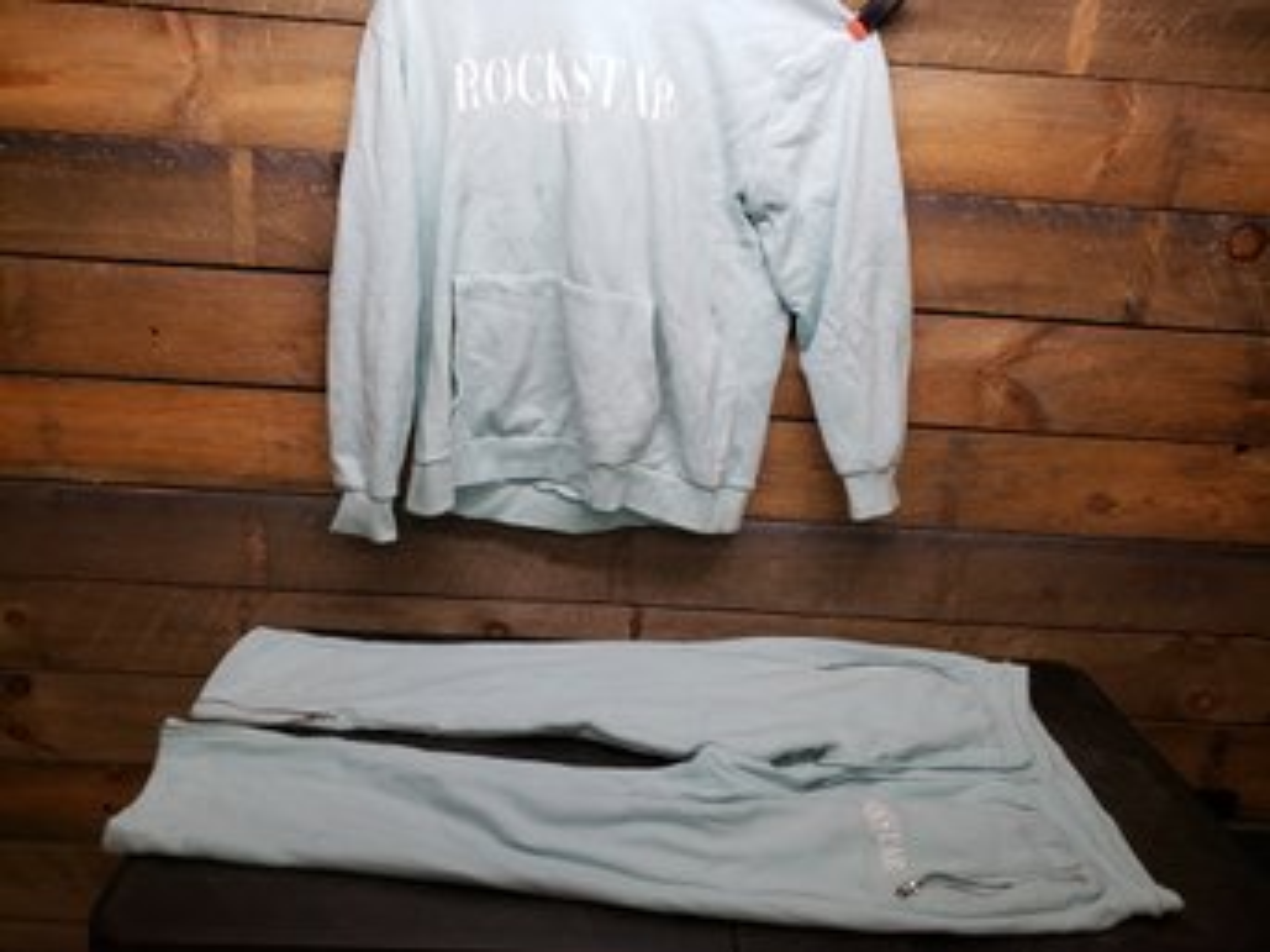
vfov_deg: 53.0
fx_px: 954
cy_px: 476
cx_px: 635
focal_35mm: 26
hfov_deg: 67.3
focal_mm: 4.3
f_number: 2.4
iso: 125
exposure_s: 1/60
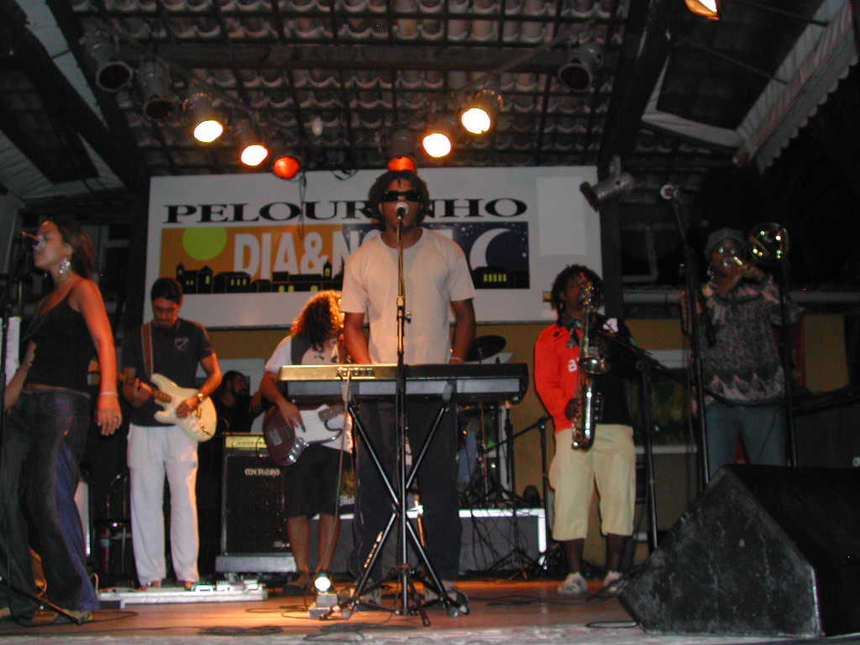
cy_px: 322
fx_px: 944
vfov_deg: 37.7
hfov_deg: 49.0
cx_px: 430
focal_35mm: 38
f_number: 2.8
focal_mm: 8
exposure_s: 1/60
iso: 245
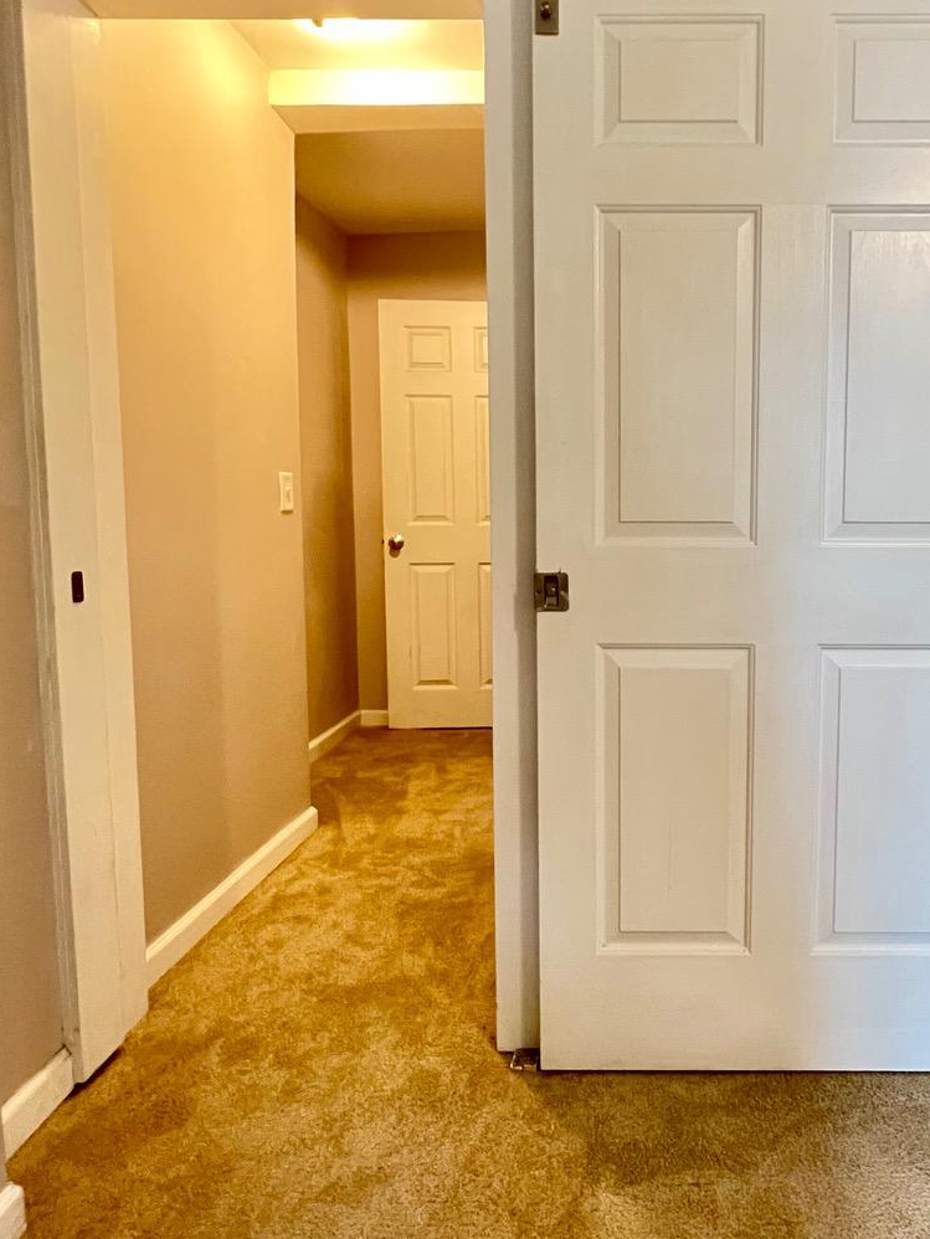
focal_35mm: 20
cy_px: 571
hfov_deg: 63.8
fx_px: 716
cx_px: 639
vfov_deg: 81.6
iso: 800
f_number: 1.8
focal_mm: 1.57
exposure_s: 1/60
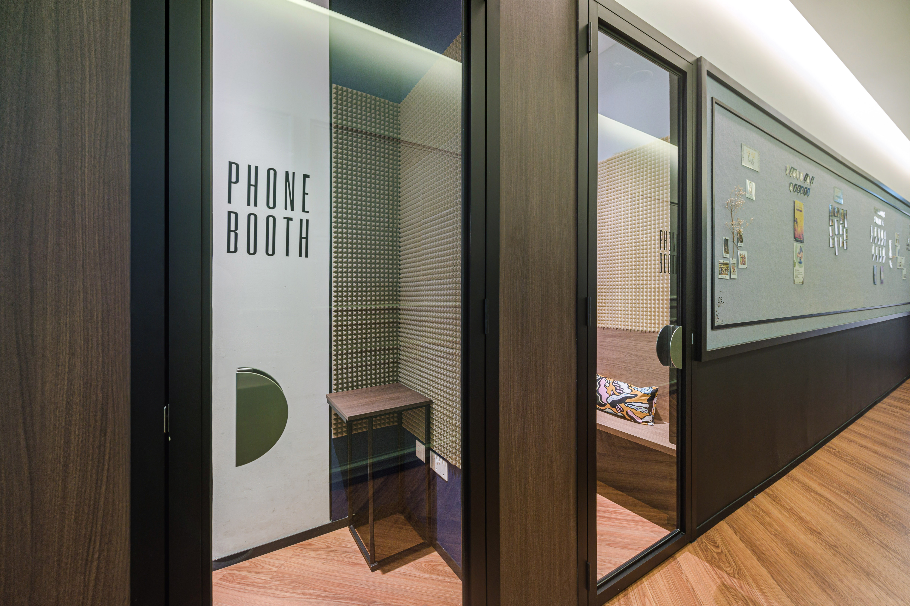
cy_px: 303
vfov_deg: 81.1
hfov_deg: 104.3
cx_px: 455
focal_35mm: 14
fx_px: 354
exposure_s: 1/10
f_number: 5.6
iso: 800
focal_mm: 14
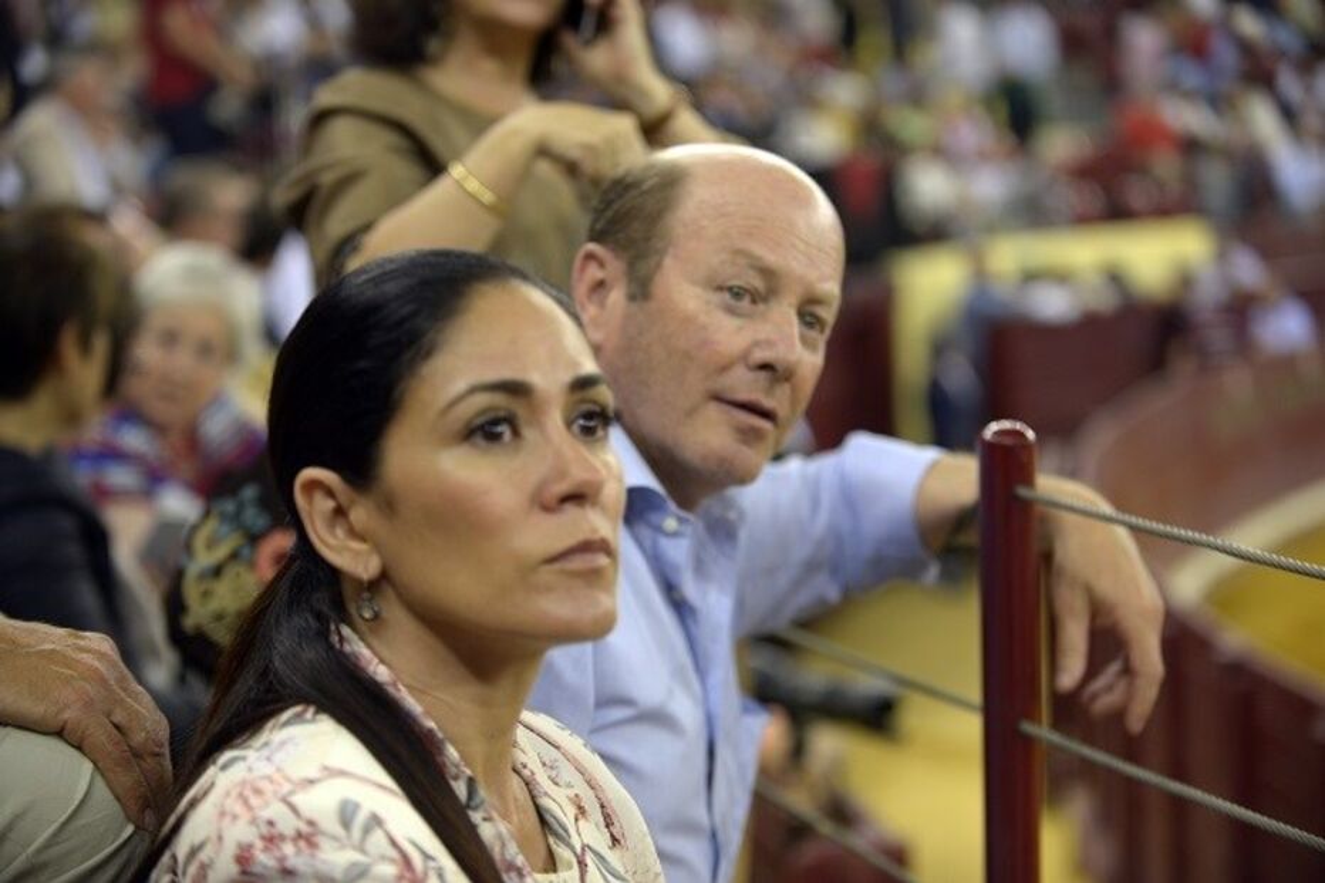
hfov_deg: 28.8
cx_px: 662
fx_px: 2576
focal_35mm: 70
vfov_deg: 19.4
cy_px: 442
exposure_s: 1/500
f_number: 2.8
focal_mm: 70
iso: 1250
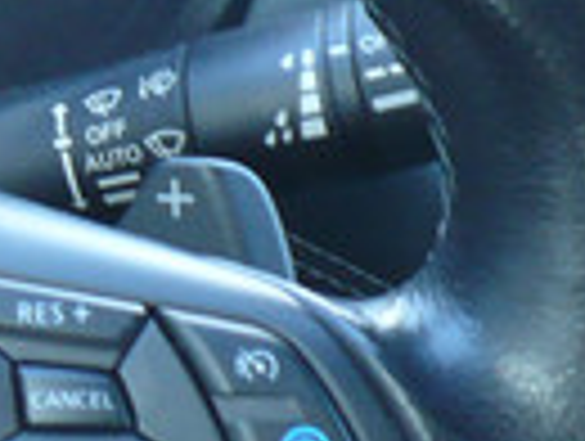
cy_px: 14
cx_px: -621
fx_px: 3081
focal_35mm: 182
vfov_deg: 8.1
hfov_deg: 10.0
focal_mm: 6.1
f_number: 2.8
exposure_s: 1/30
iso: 160
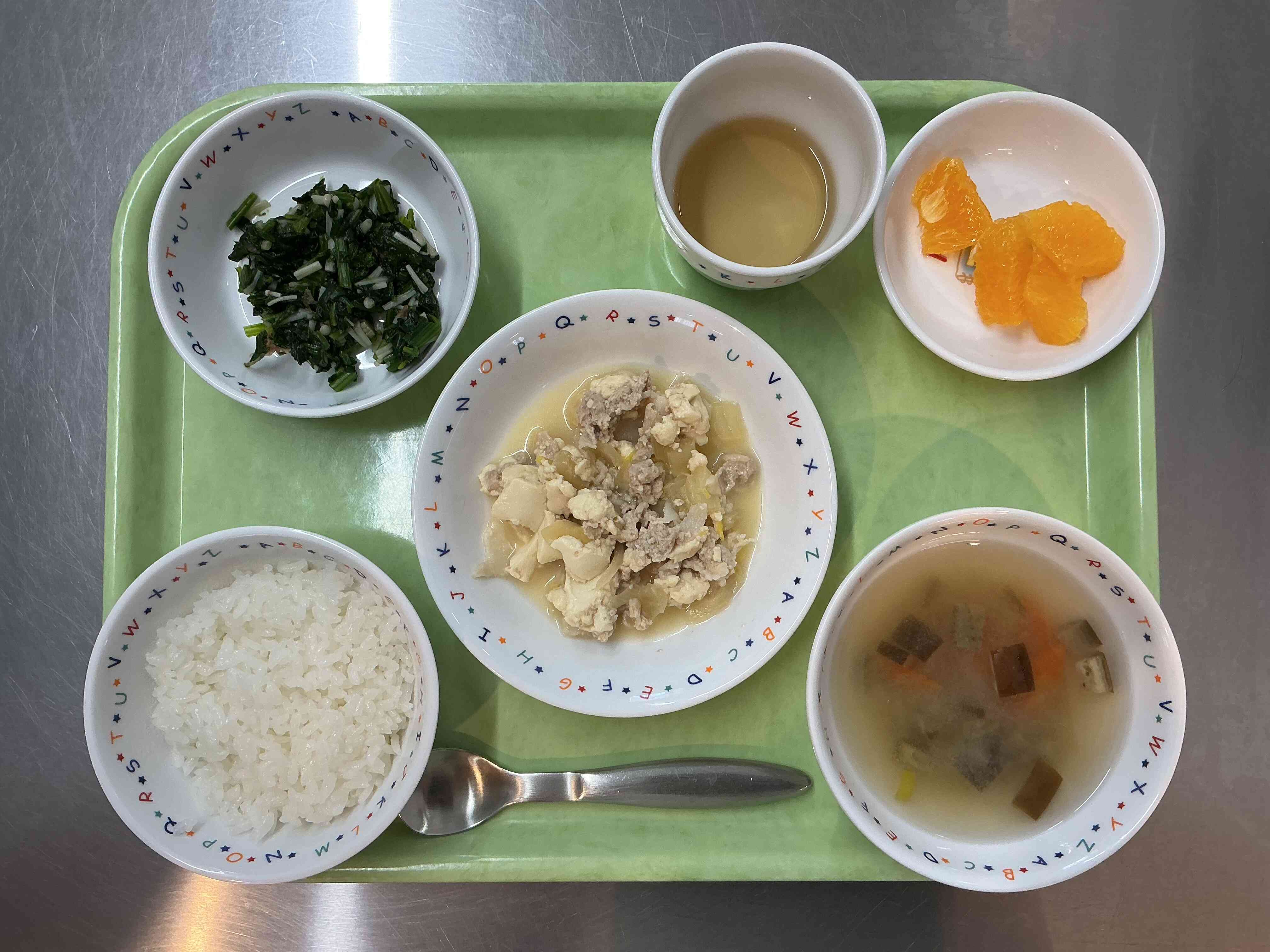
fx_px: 1064
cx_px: 635
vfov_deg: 48.2
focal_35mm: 29
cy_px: 476
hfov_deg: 61.7
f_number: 1.8
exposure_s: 1/120
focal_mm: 3
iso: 50
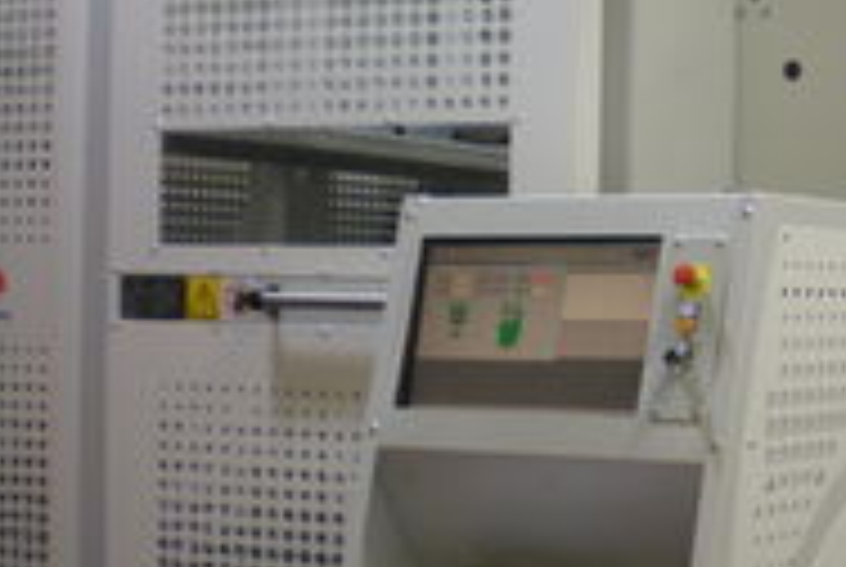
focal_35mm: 87
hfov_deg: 22.1
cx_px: 925
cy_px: 335
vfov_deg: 15.8
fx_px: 2048
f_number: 3.1
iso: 200
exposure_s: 1/44
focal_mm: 6.3
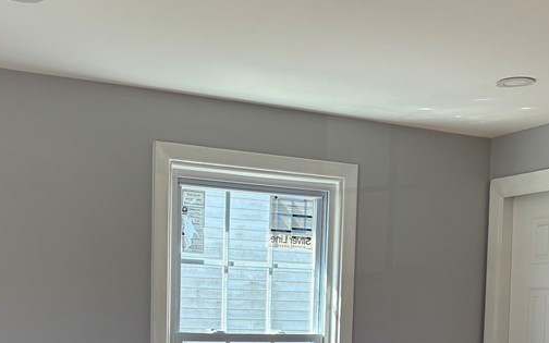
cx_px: 217
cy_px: 365
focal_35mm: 56
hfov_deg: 36.1
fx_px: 838
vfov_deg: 22.0
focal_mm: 5.96
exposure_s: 1/172
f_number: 1.6
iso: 64
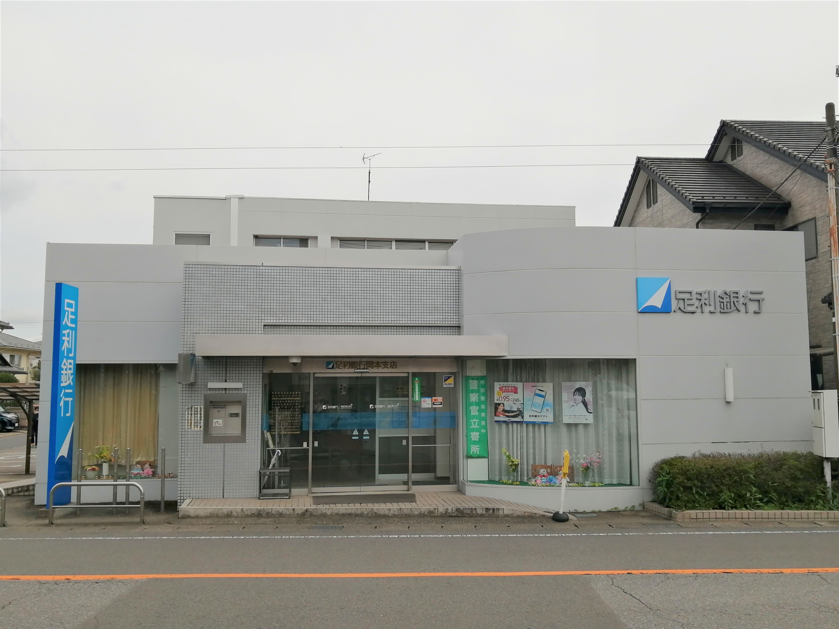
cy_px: 314
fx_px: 727
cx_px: 420
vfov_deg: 46.8
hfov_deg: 60.0
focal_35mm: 30
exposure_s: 1/2000
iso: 50
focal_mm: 3.62
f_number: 1.8
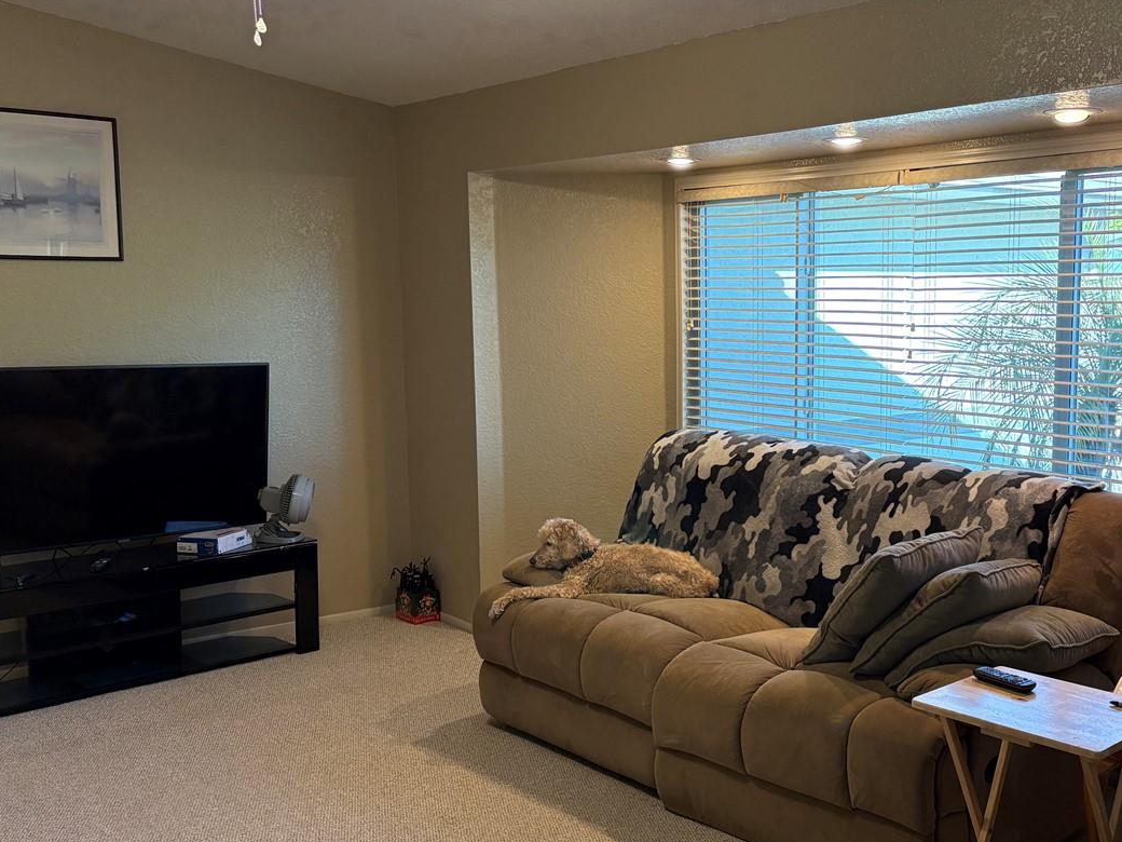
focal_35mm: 40
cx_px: 771
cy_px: 434
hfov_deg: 45.9
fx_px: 1297
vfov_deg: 36.0
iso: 160
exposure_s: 1/120
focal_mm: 5.96
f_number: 1.6
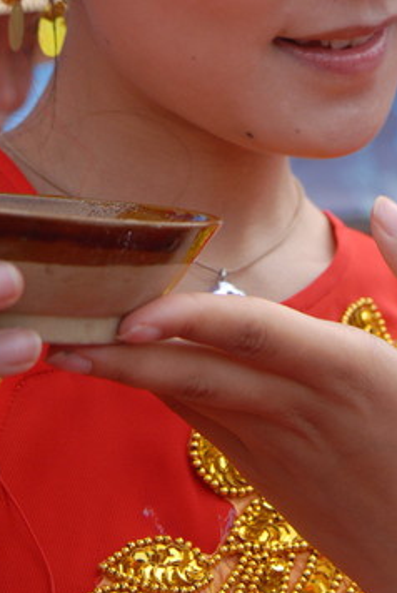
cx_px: 168
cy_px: -124
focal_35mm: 123
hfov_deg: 11.2
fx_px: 2027
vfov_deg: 16.0
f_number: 4.5
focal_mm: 30
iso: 250
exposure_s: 1/500
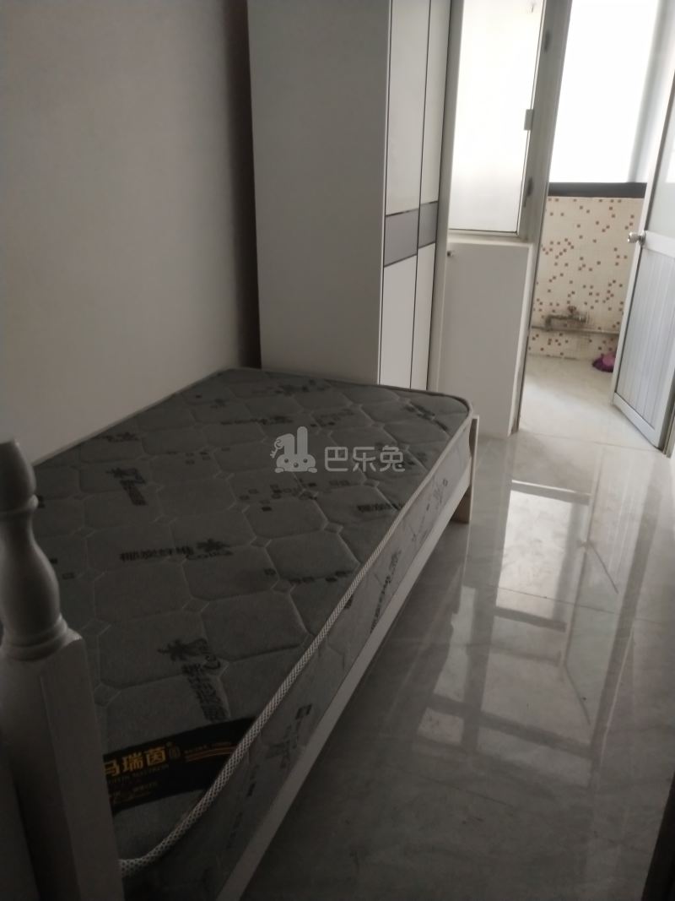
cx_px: 338
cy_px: 450
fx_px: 780
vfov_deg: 60.0
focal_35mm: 30
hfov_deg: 46.8
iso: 319
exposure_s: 1/50
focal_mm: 3.95
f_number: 1.8
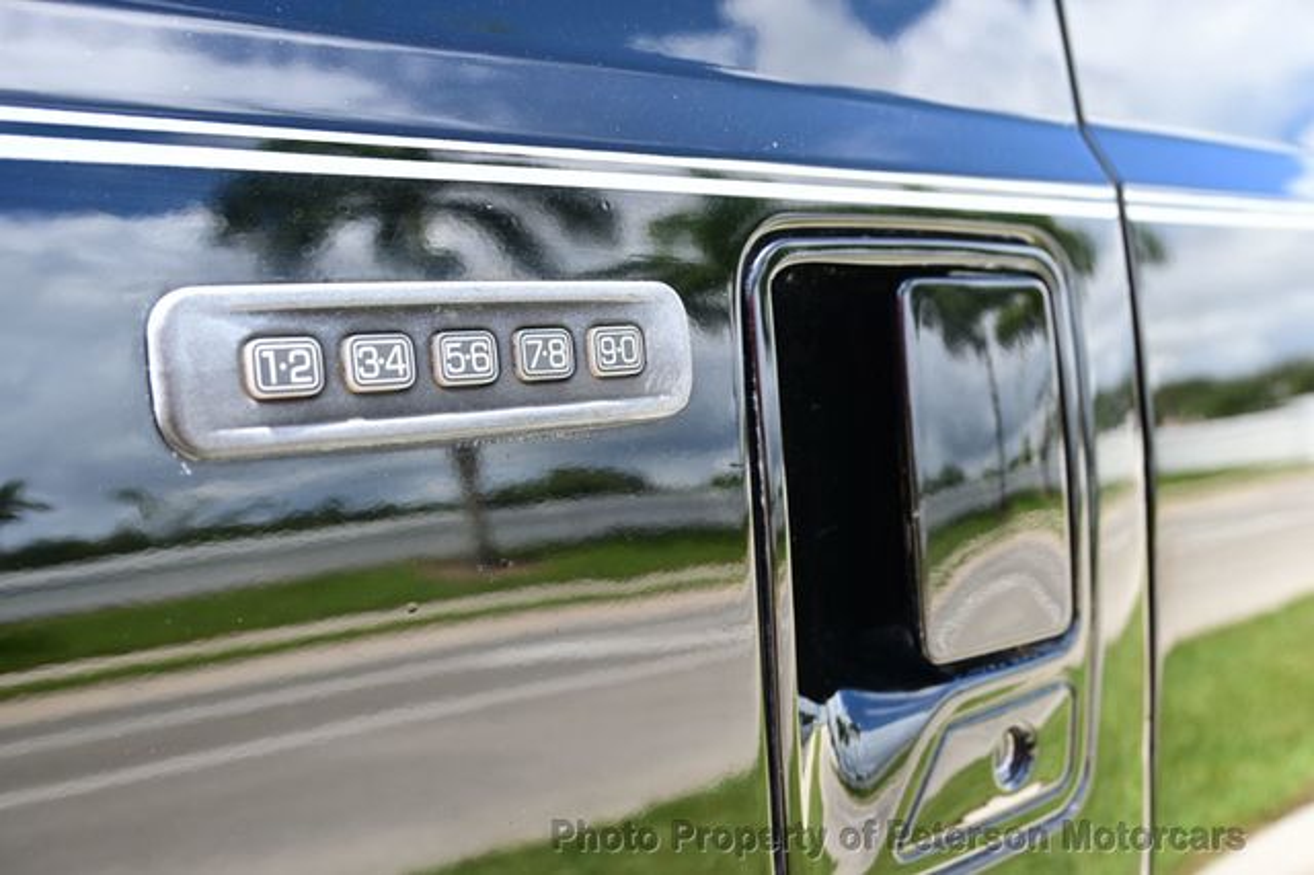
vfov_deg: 38.3
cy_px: 438
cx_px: 657
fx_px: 1259
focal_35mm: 34
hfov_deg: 55.1
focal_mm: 23
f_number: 5
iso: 100
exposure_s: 1/100
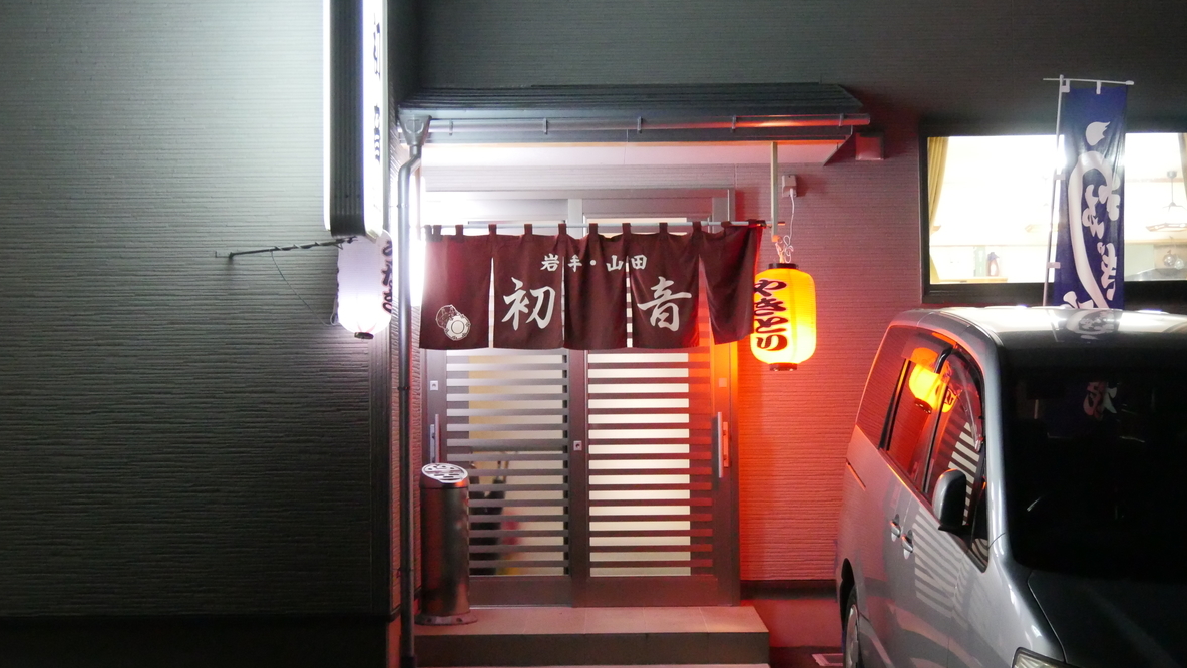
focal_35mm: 53
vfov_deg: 22.6
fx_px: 1668
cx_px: 595
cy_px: 350
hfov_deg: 39.2
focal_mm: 24
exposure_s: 1/50
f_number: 4.1
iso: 6400
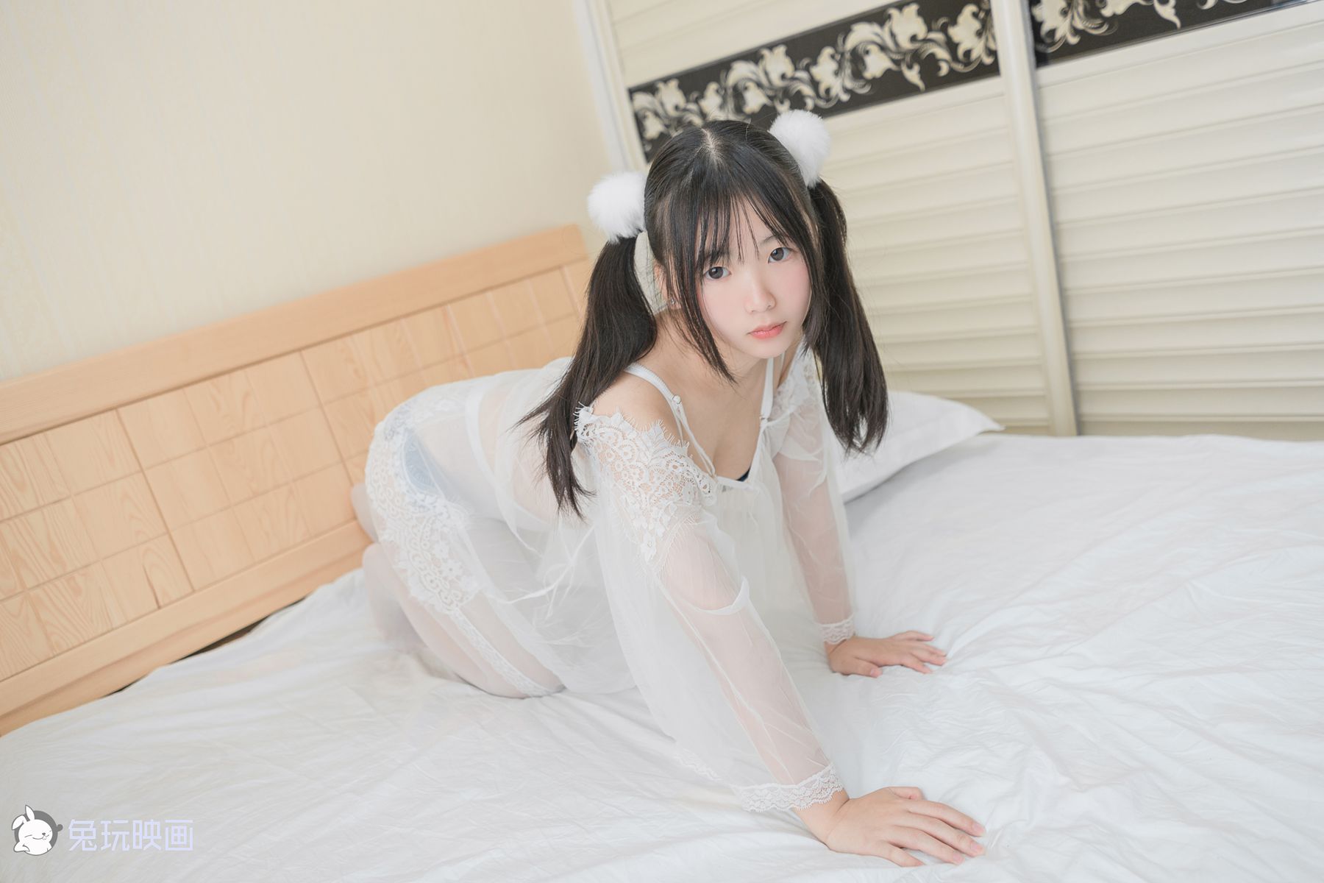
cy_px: 442
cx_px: 662
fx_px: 1030
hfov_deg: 65.5
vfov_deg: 46.4
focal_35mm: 28
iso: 125
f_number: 2.8
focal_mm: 28
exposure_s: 1/80
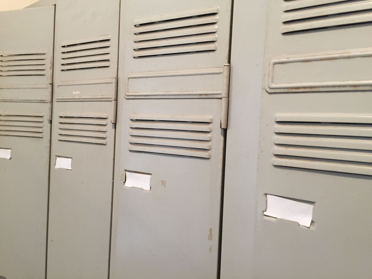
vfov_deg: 48.2
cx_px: 186
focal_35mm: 29
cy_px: 140
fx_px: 312
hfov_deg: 61.7
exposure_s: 1/33
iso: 250
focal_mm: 4.15
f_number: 2.2
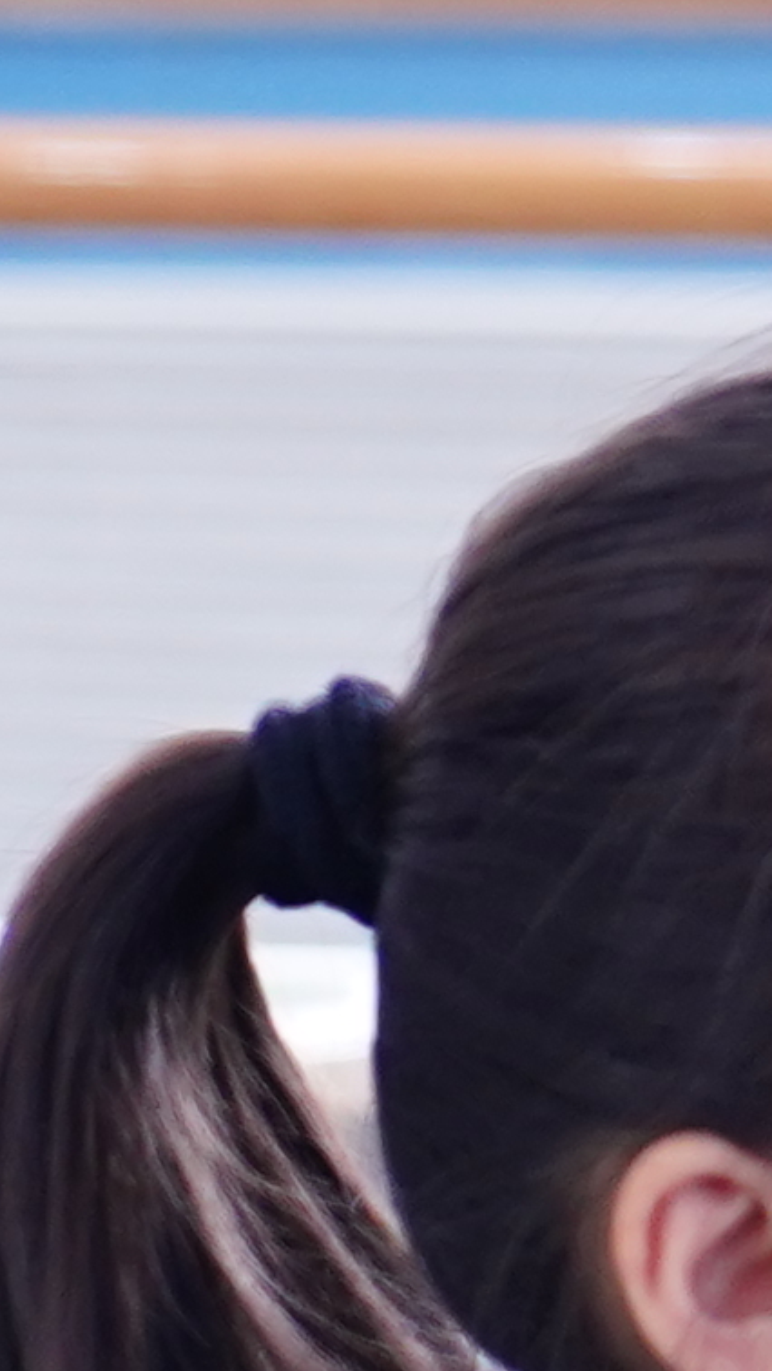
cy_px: 1395
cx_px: 2428
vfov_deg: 3.8
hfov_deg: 2.1
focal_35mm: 572
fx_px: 20809
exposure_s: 1/80
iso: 800
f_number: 4
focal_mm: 70
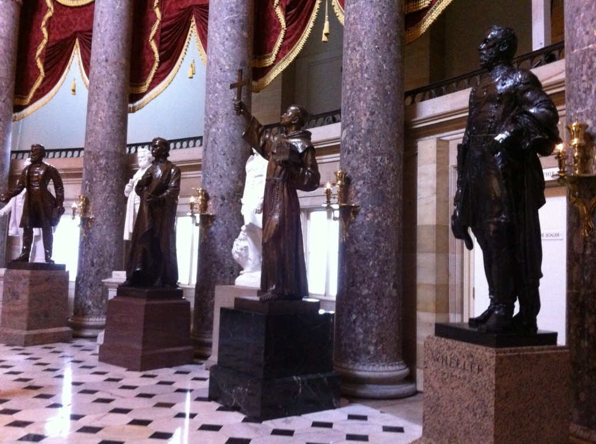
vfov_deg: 40.6
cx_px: 298
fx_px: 601
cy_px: 222
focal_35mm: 35
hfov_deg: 52.7
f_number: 2.8
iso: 800
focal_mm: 3.85
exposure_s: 1/15
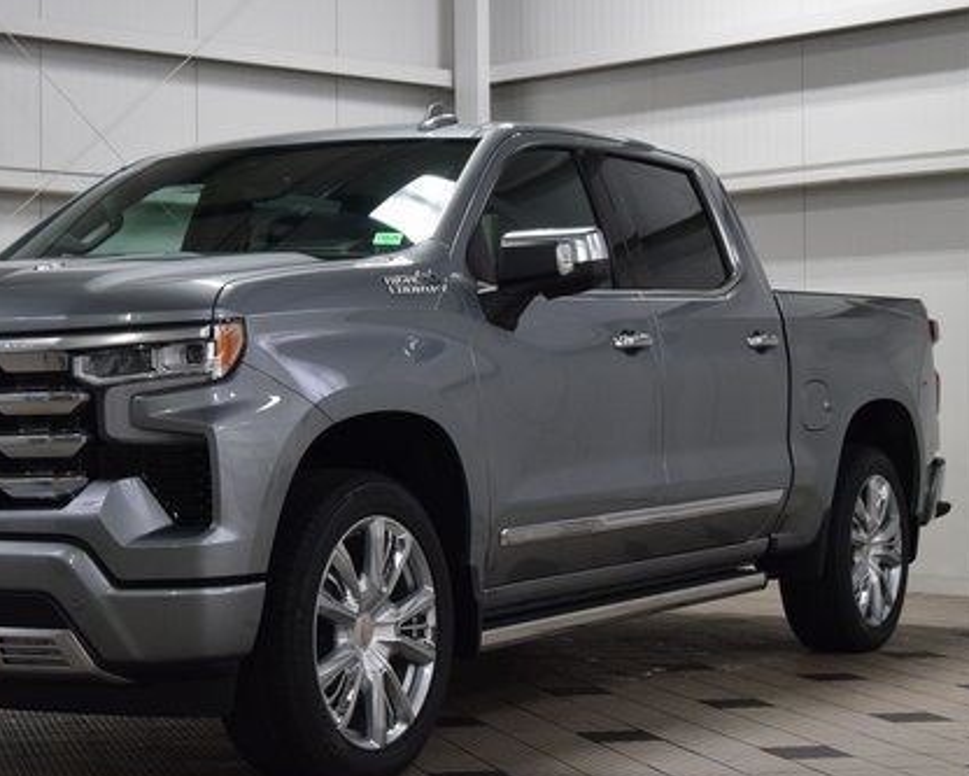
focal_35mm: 78
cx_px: 312
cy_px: 397
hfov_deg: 24.3
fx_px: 2237
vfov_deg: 19.7
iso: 1400
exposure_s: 1/60
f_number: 8
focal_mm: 36
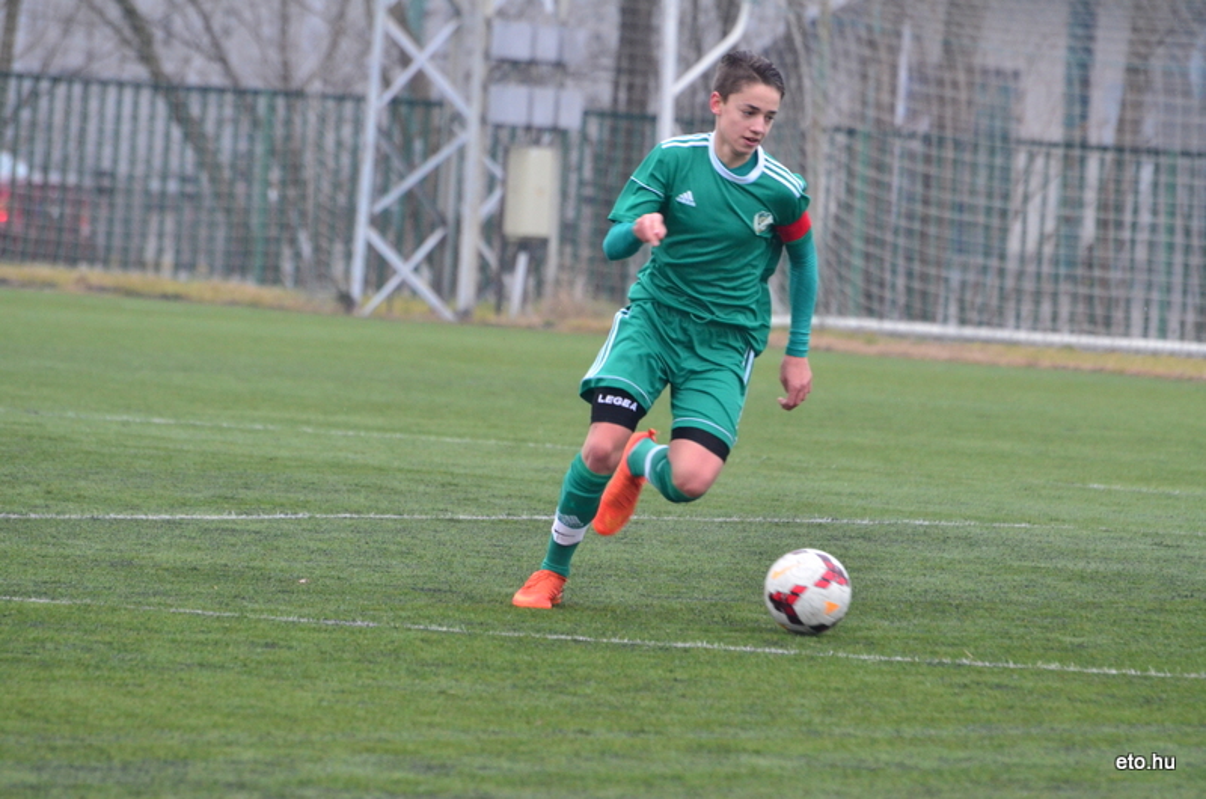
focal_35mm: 390
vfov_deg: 3.5
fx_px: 13039
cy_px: 400
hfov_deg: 5.3
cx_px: 603
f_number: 6.3
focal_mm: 260
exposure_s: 1/500
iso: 1600
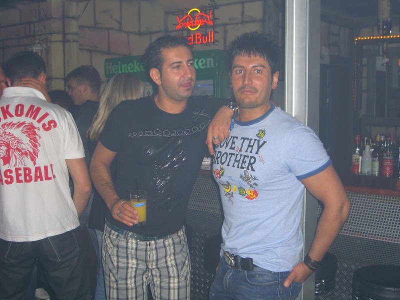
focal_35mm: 46
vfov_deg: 31.5
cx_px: 200
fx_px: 532
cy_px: 150
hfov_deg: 41.2
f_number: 3.1
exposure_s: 1/60
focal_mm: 9.5
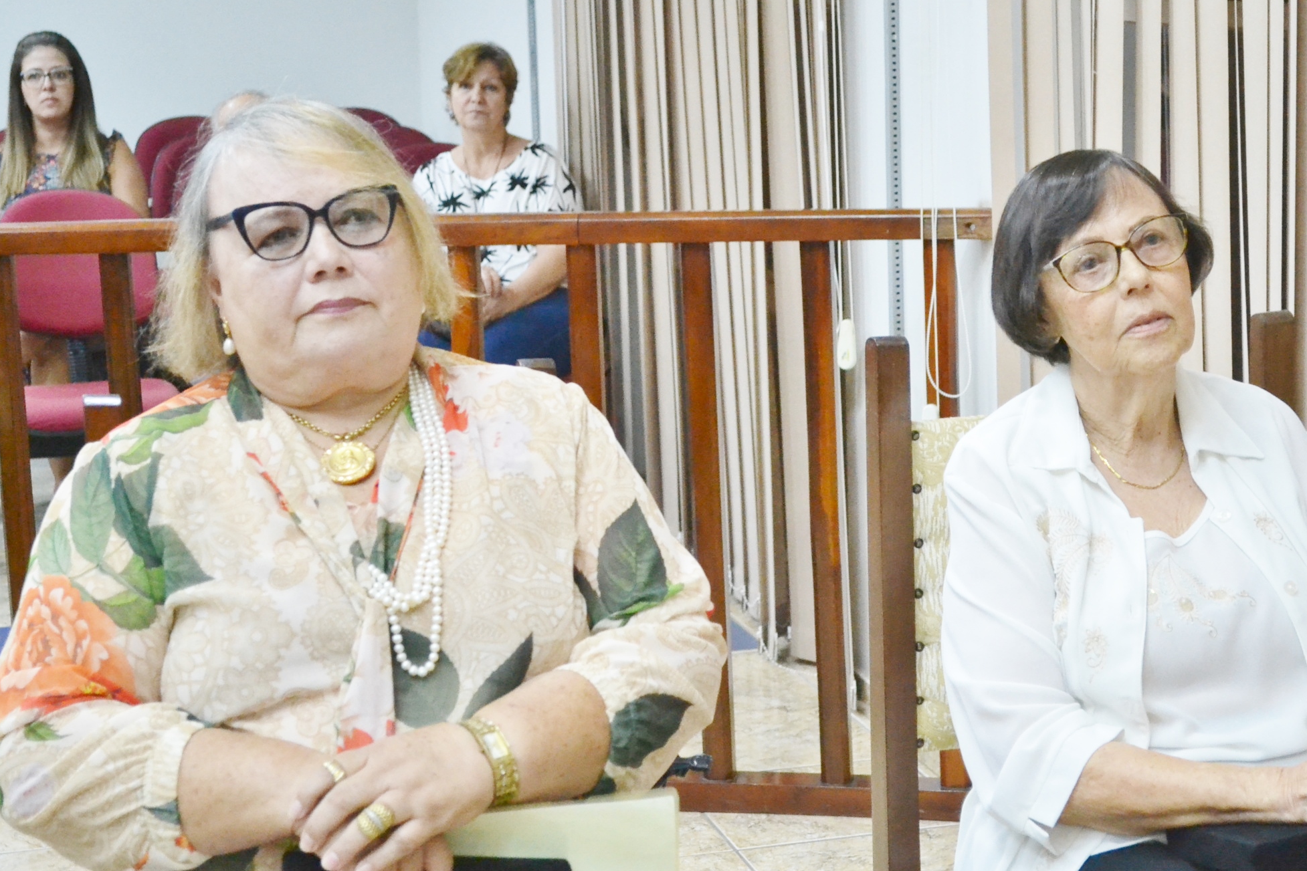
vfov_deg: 17.2
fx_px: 2890
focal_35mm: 80
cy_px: 455
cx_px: 686
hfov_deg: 25.5
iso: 3200
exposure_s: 1/125
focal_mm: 45
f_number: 5.3
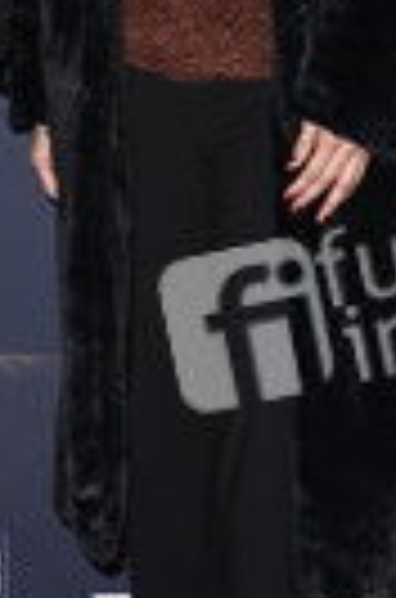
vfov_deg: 12.1
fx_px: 2803
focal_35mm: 169
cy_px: 81
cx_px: -18
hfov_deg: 8.0
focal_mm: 56
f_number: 5.6
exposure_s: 1/250
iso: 400
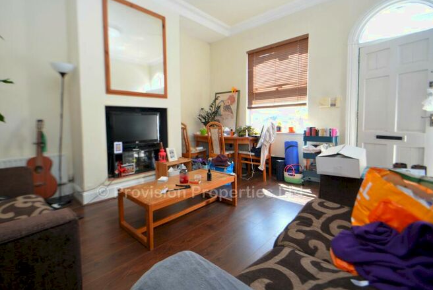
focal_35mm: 16
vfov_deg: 73.9
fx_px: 193
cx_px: 209
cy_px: 139
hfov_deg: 96.6
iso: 400
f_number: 4
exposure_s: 1/60
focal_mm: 10
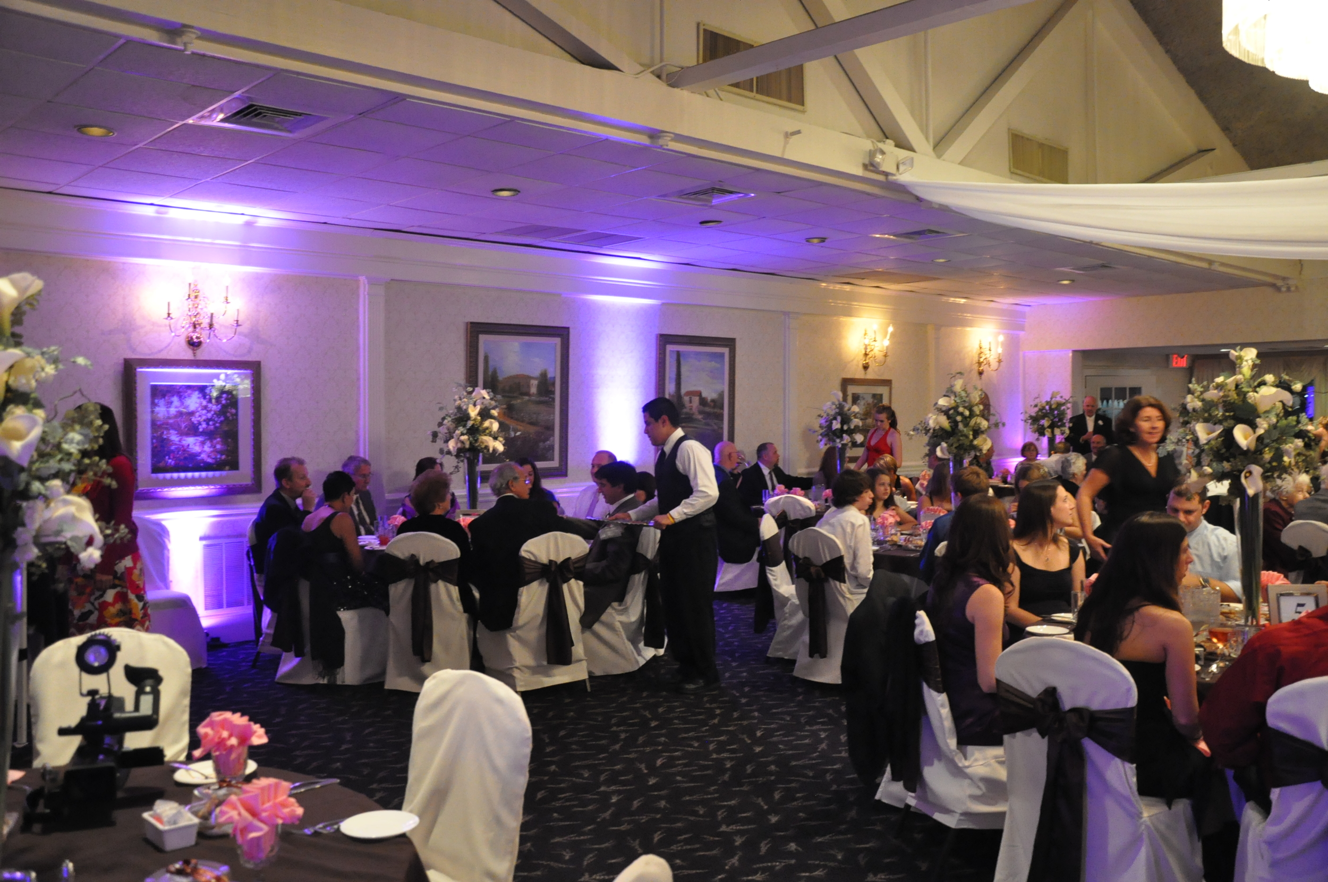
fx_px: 1160
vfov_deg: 41.6
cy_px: 441
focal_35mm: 32
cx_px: 664
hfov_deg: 59.6
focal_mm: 21
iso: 3200
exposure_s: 1/15
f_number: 4
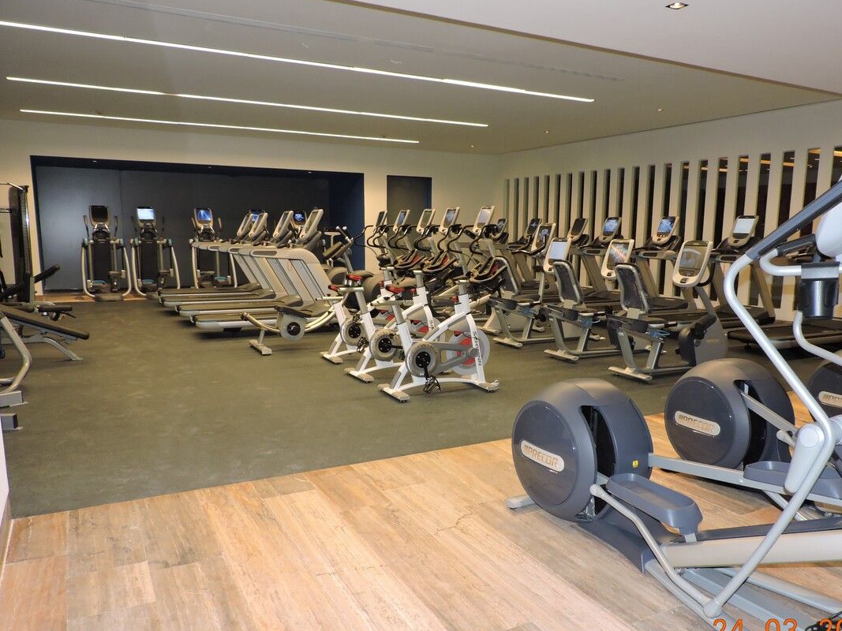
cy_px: 351
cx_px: 455
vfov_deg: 51.2
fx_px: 657
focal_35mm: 27
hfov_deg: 65.2
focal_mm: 4.3
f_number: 3
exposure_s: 1/30
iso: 320
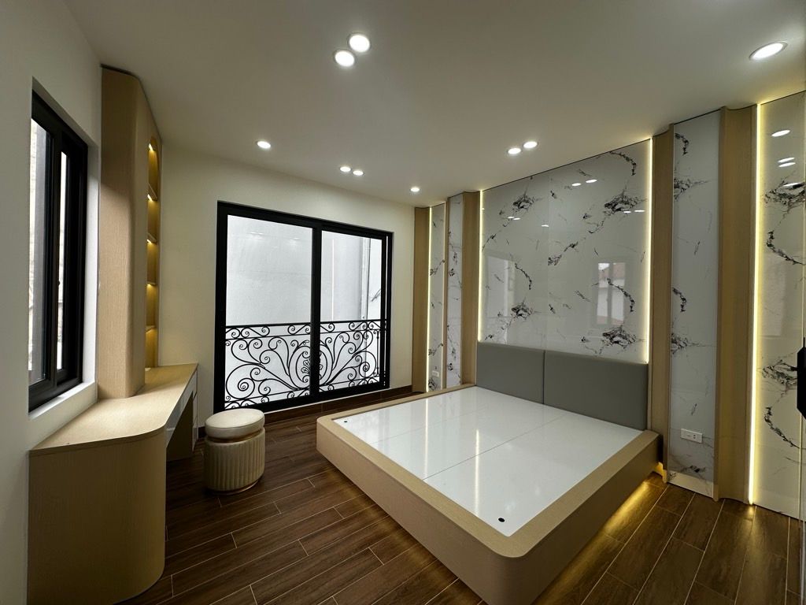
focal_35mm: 14
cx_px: 403
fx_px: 326
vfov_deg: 85.7
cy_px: 302
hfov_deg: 102.1
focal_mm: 2.22
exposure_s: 1/109
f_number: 2.2
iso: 40
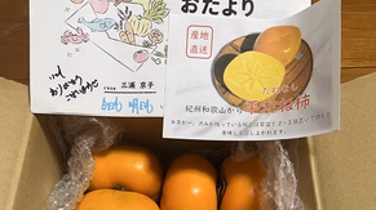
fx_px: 388
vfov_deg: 28.1
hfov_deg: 51.7
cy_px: 220
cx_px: 186
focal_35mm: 39
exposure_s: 1/50
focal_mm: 5.1
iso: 160
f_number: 1.6
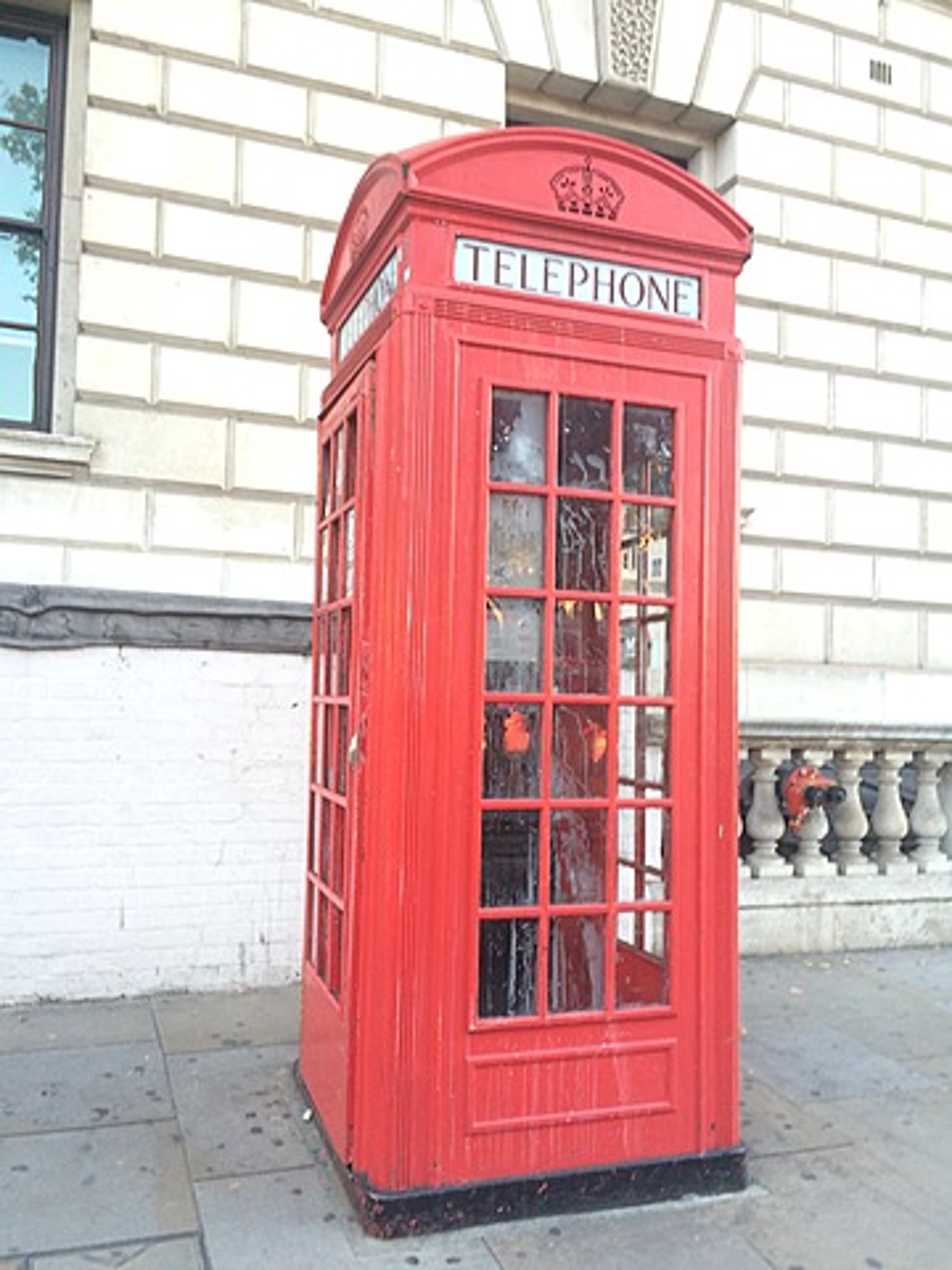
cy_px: 635
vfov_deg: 61.7
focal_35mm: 29
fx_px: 1063
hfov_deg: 48.2
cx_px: 476
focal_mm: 4.15
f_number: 2.2
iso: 64
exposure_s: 1/33
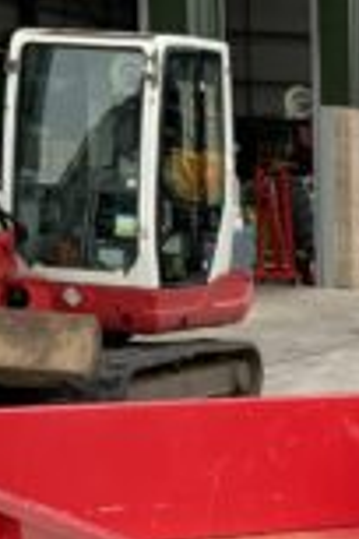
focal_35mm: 126
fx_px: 1885
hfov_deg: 10.1
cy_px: 673
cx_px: 714
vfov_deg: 15.6
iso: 16
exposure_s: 1/439
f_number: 1.8
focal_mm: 3
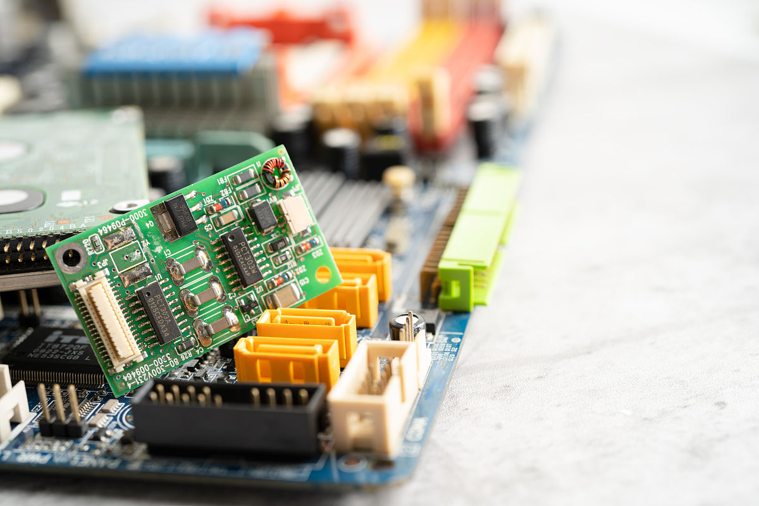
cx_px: 380
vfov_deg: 27.0
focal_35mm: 50
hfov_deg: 39.6
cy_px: 253
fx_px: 1054
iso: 100
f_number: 5
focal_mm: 50
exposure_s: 1/80
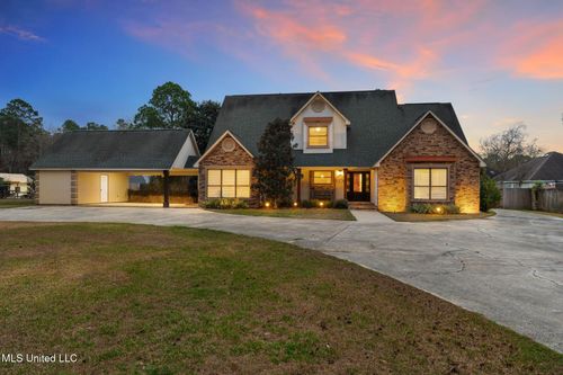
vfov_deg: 53.1
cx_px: 282
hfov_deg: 73.8
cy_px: 188
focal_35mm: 24
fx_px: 375
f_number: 8
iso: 100
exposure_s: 4
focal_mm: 16
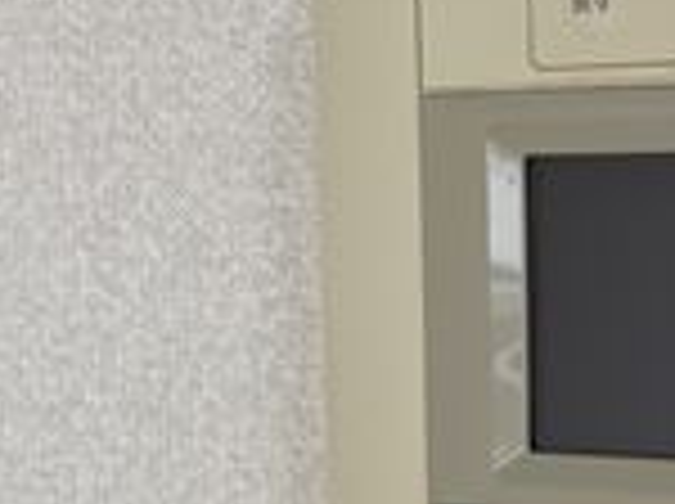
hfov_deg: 17.3
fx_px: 2161
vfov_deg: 12.9
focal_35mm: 111
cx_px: 702
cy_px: 616
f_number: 1.8
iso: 50
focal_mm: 4.25
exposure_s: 1/100
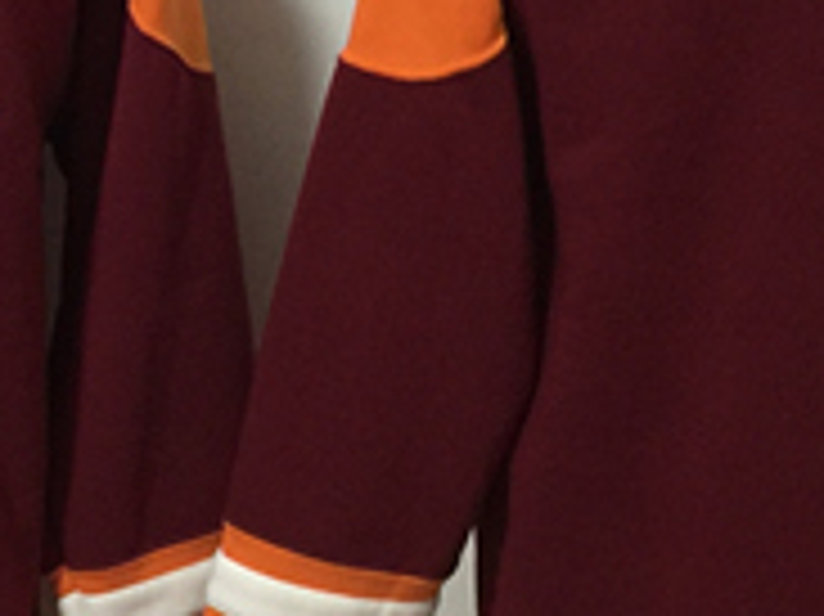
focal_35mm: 103
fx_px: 2450
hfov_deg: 19.0
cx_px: 225
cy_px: 106
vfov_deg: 14.3
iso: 160
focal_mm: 4.15
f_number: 2.2
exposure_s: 1/8
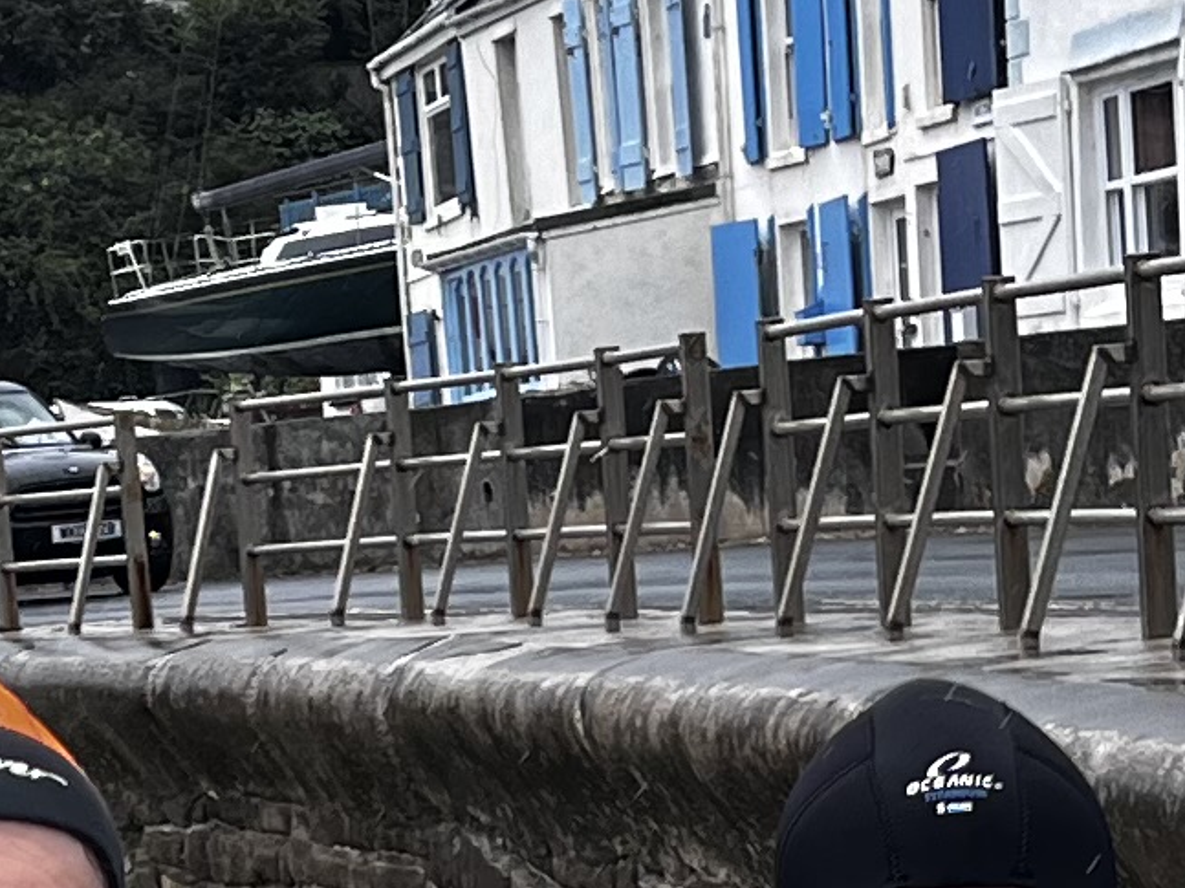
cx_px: 495
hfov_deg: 12.2
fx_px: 5545
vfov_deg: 8.9
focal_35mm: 162
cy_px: 1402
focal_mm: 5.7
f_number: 1.5
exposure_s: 1/791
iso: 50
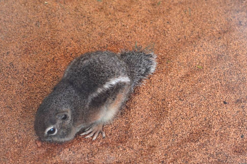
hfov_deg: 23.5
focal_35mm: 87
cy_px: 101
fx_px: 595
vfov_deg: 15.7
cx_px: 135
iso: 720
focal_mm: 35
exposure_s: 1/60
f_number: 4
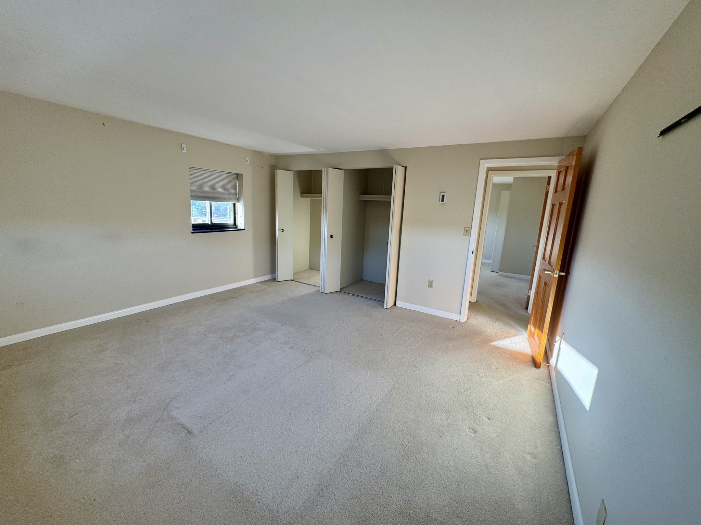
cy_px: 262
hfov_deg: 102.1
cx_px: 350
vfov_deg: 85.7
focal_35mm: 14
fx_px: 284
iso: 100
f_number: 2.2
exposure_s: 1/120
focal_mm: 2.22
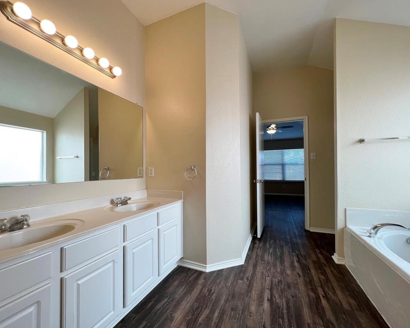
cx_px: 200
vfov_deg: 88.0
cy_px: 167
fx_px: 170
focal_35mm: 14
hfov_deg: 100.7
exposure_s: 1/120
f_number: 1.8
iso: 64
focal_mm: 1.57
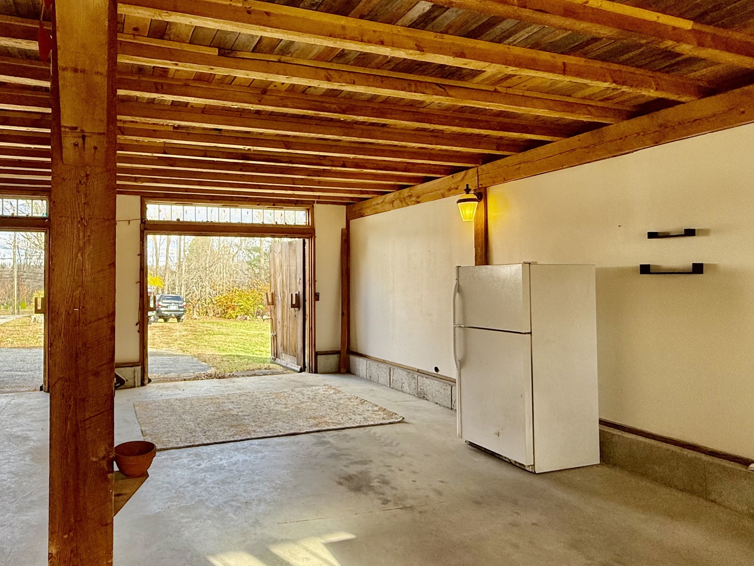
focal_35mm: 22
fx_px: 479
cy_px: 271
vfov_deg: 61.1
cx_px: 247
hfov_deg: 73.9
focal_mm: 2.22
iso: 64
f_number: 2.2
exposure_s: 1/145
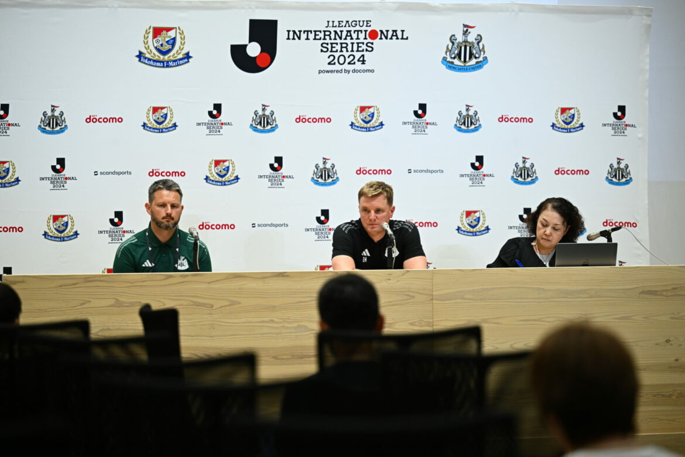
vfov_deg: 11.0
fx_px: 2378
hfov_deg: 16.4
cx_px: 342
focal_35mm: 125
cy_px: 228
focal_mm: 125
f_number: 2.8
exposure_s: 1/1250
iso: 2000
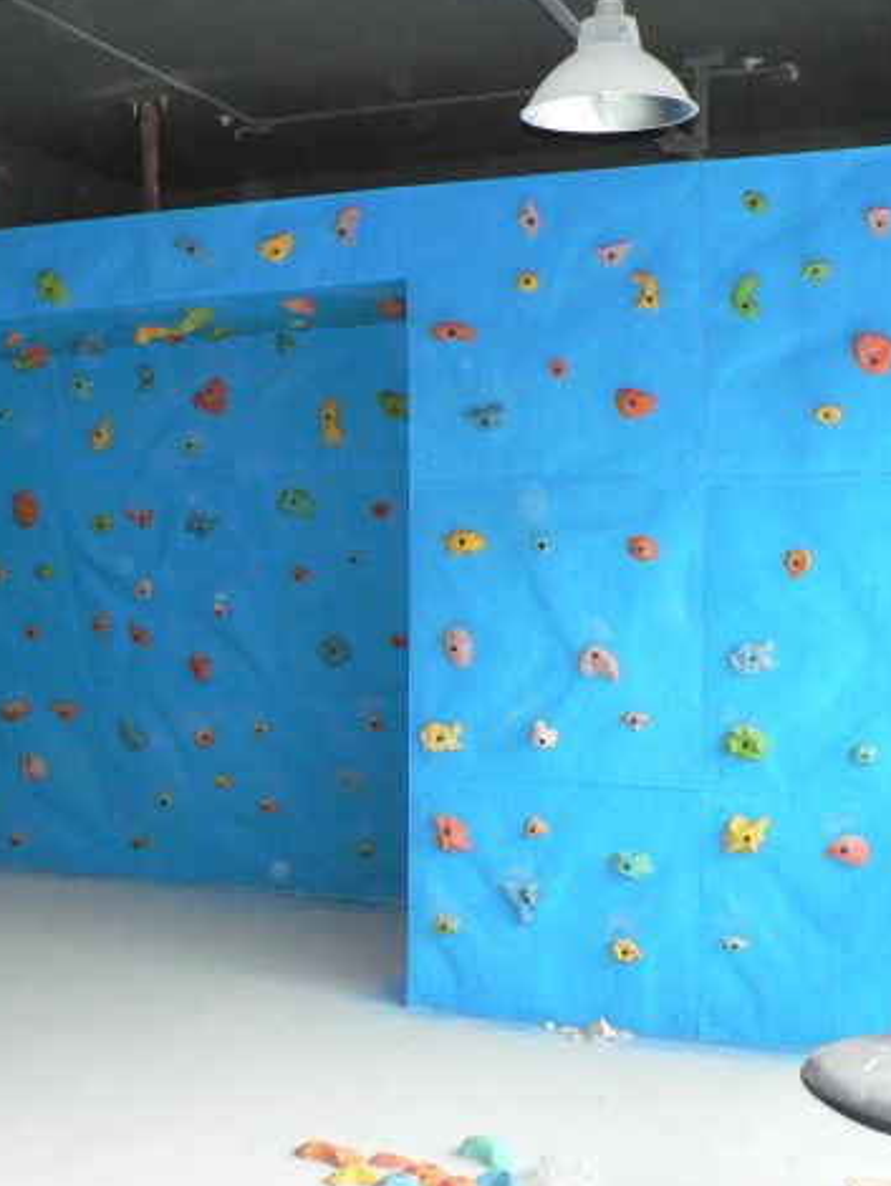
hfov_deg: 28.8
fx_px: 1680
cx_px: 134
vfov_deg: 38.9
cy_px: 590
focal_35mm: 49
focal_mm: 6
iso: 400
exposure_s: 1/60
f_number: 2.8
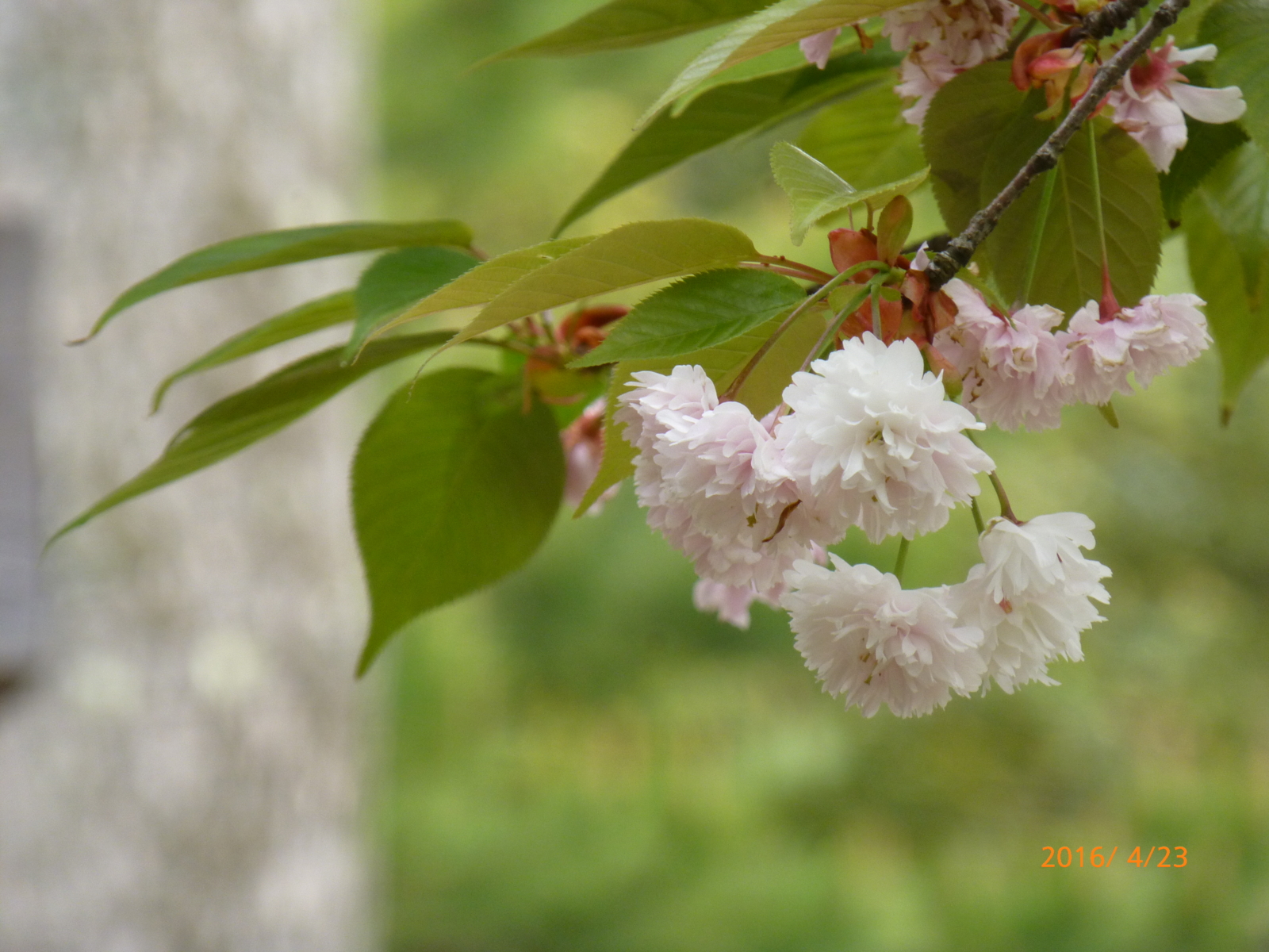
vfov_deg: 3.3
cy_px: 476
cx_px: 634
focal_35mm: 456
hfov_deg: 4.3
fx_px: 16717
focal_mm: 81.7
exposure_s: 1/125
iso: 250
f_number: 6.3
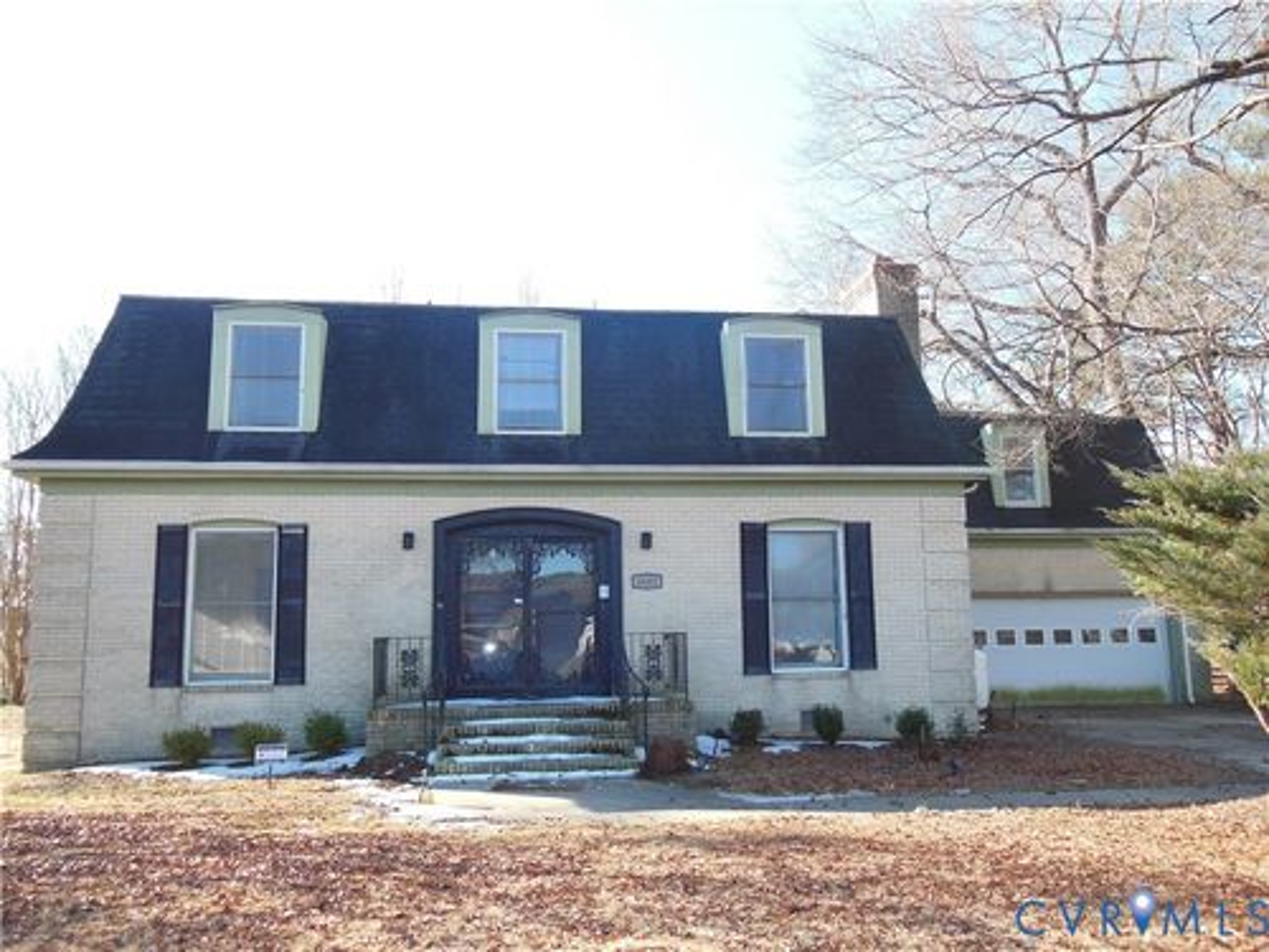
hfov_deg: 61.7
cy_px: 476
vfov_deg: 48.2
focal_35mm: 29
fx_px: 1063
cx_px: 634
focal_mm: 5.2
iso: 125
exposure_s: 1/200
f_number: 3.7
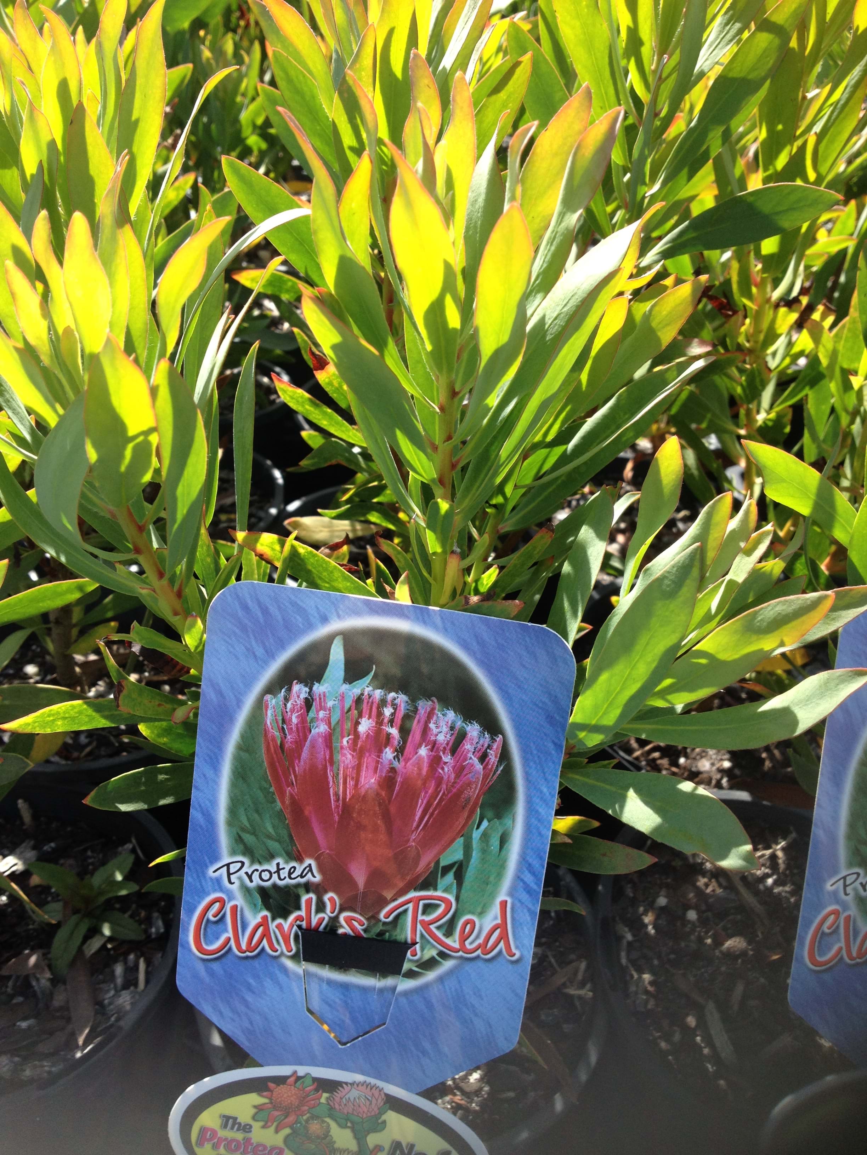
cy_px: 578
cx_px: 434
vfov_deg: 52.6
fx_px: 1169
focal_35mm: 35
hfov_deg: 40.7
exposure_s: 1/472
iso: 50
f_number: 2.4
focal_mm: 4.28
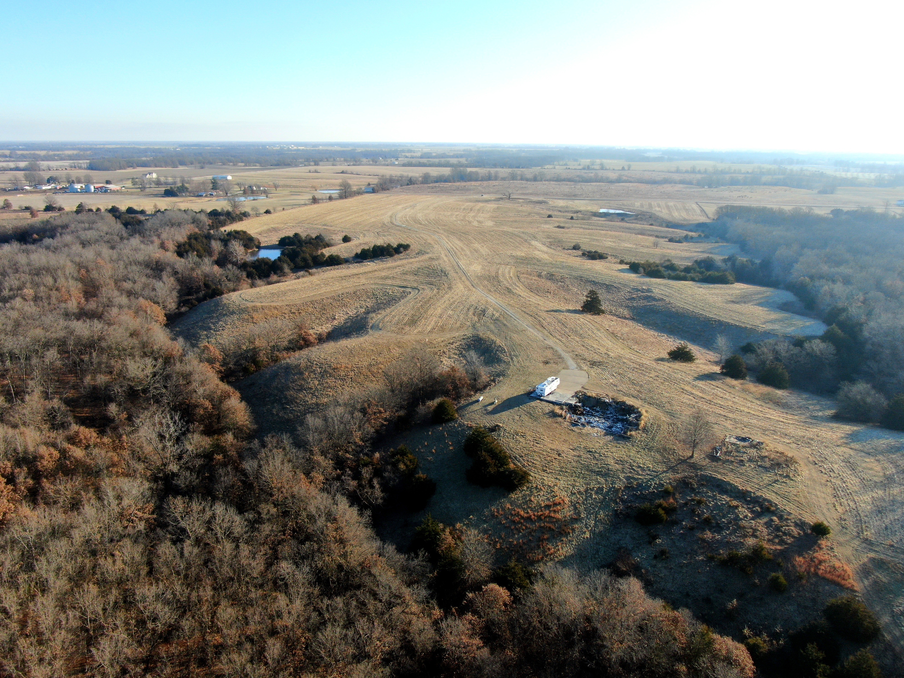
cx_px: 452
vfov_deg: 56.8
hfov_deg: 71.6
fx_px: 627
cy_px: 339
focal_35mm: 24
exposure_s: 1/667
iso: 100
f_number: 2.8
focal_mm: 4.39
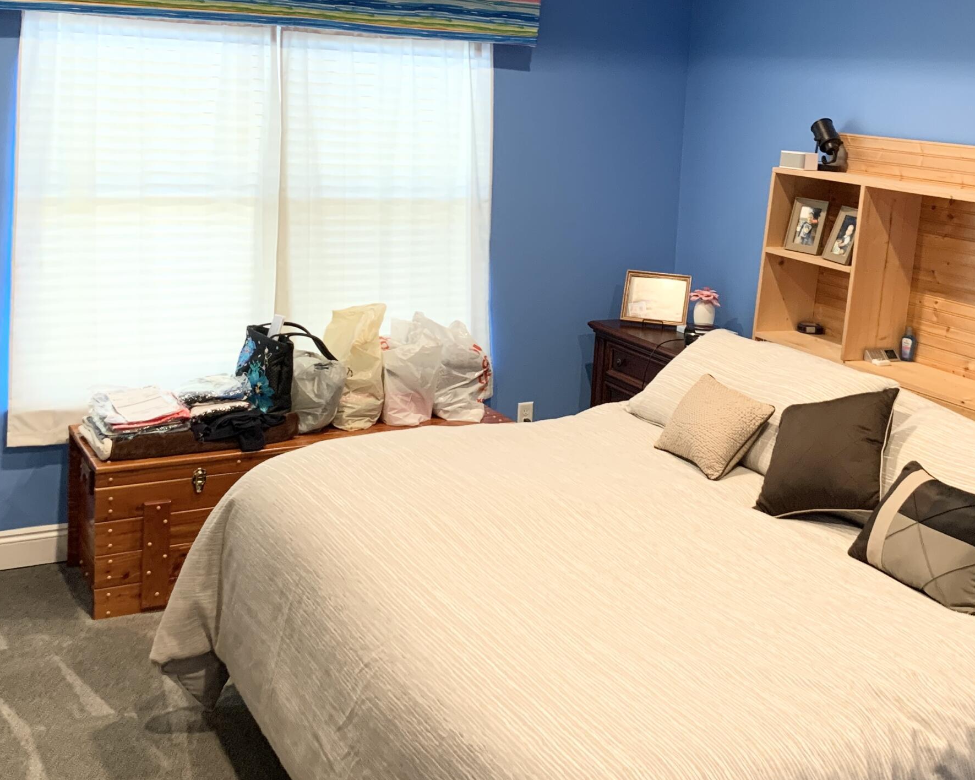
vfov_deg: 34.5
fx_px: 1241
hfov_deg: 42.8
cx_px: 557
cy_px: 241
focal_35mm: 43
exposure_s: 1/60
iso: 160
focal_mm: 4.25
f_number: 1.8
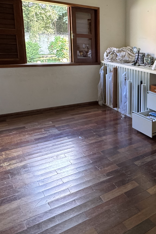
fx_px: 221
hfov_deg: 34.8
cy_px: 93
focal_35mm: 34
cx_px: 161
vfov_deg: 55.4
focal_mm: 2.22
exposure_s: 1/99
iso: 250
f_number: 2.2
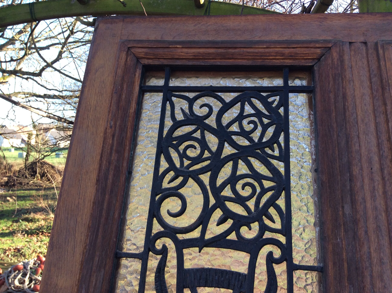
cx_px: 196
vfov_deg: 44.1
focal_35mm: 32
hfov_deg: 56.9
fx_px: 362
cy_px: 146
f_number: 2.4
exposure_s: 1/168
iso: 32
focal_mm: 3.3
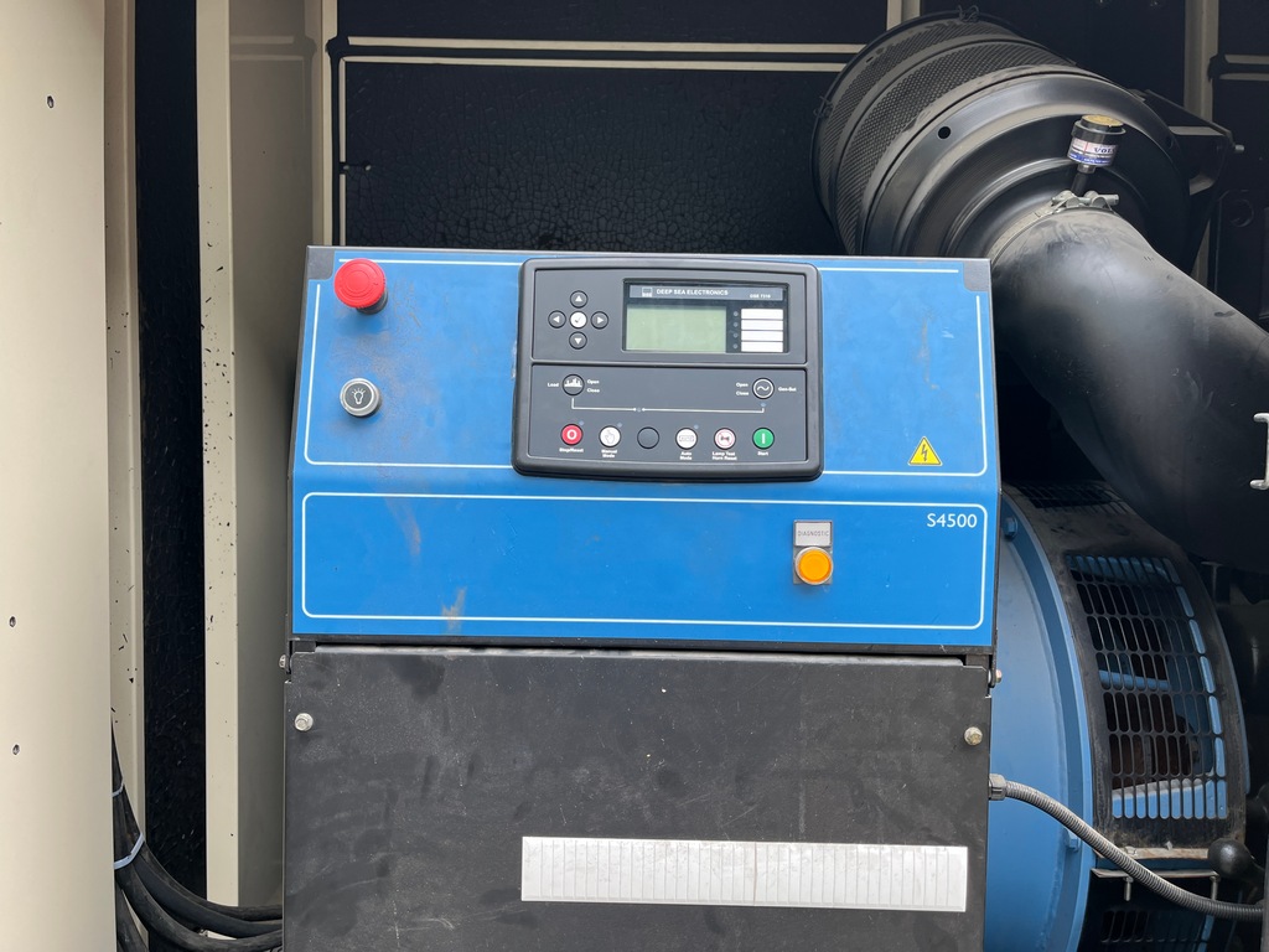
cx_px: 634
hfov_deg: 67.3
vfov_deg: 53.1
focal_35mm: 26
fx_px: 953
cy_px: 476
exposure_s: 1/129
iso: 32
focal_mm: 5.1
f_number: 1.6
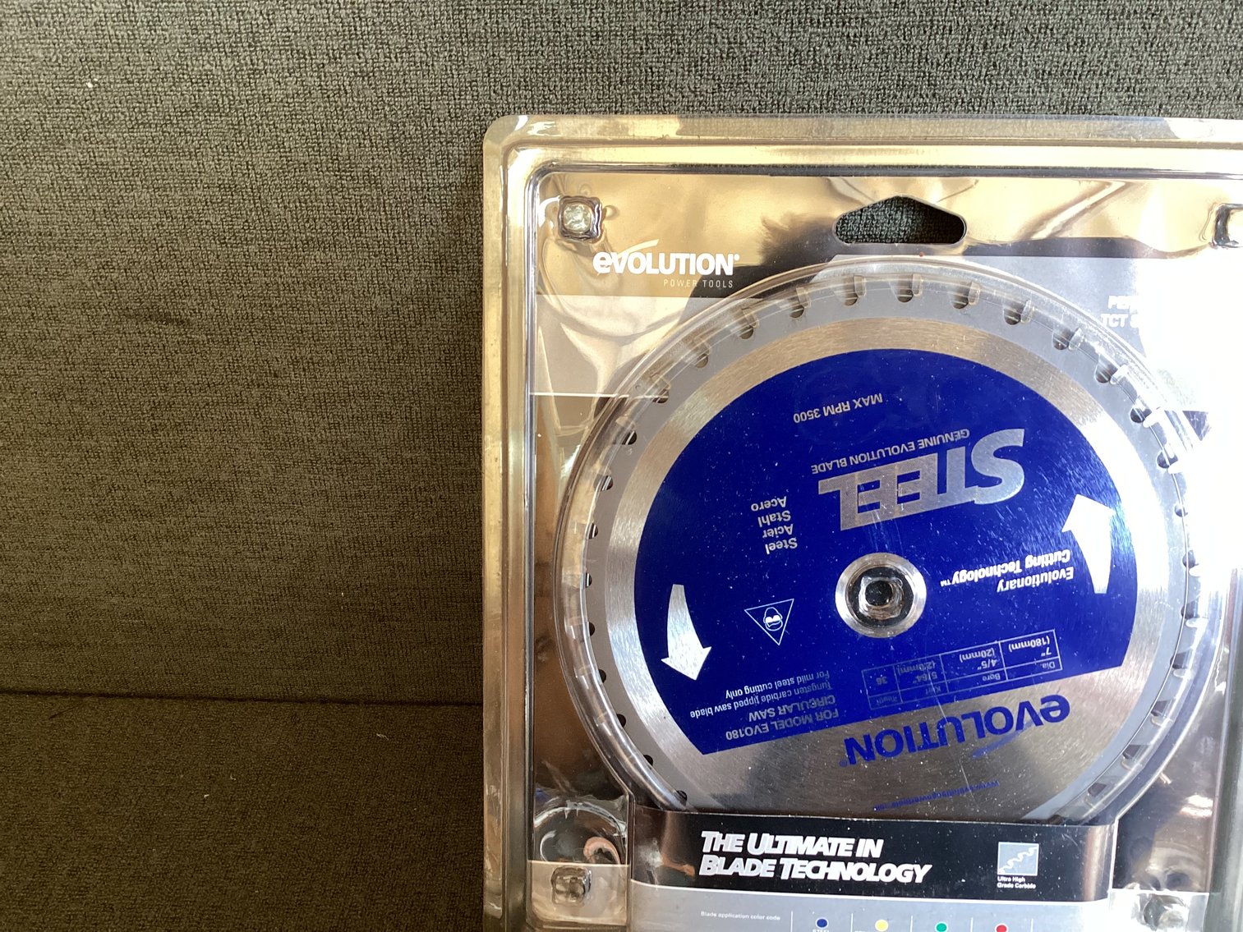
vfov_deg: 45.4
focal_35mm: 31
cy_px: 466
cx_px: 622
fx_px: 1113
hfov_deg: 58.3
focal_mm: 3.3
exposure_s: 1/50
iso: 200
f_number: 2.4
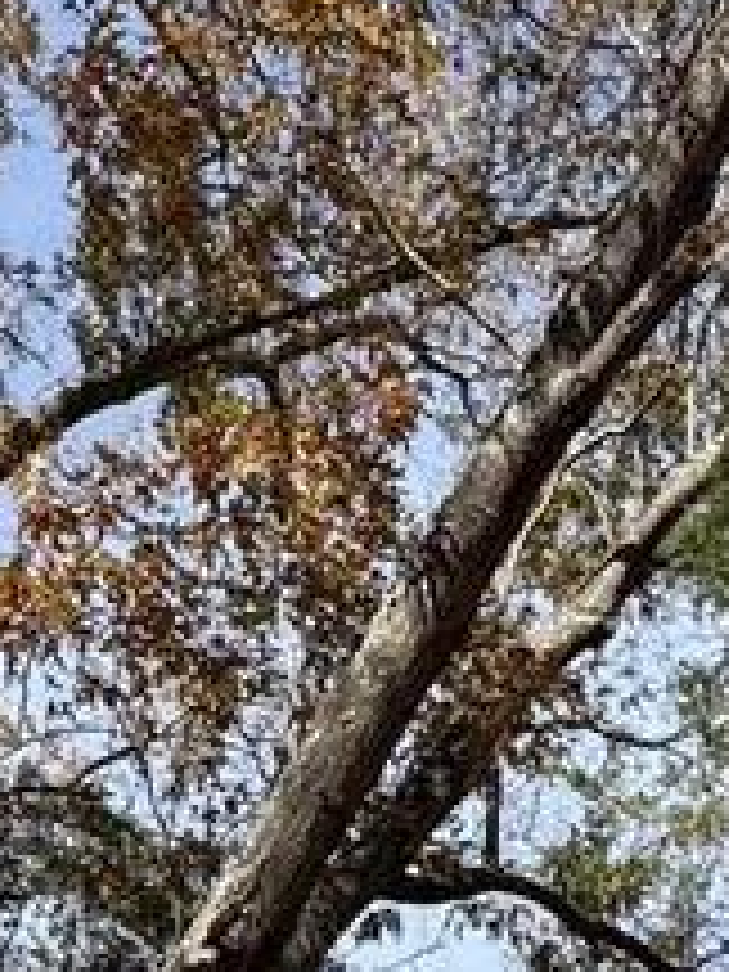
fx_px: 1966
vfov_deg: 24.7
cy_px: 1210
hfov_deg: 21.0
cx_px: 342
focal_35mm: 70
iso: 40
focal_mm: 2.22
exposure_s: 1/858
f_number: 2.2
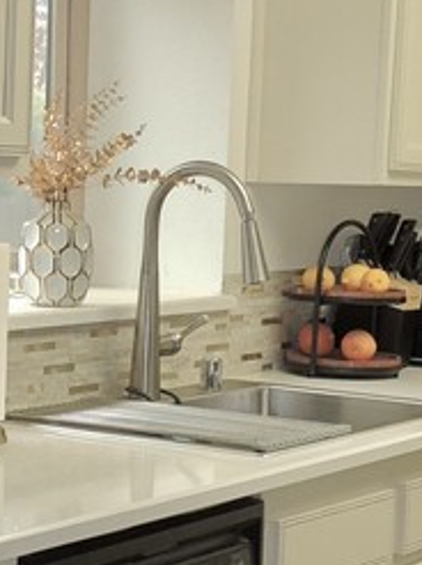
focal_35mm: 100
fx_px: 1628
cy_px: 462
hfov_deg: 14.5
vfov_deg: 19.4
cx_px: -11
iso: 140
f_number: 3
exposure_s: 1/40
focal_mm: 4.3
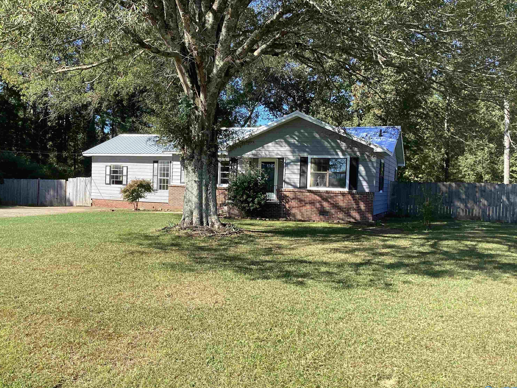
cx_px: 251
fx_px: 478
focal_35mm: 32
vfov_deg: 44.2
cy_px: 198
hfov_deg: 56.8
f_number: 2.4
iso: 25
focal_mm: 3.3
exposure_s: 1/500
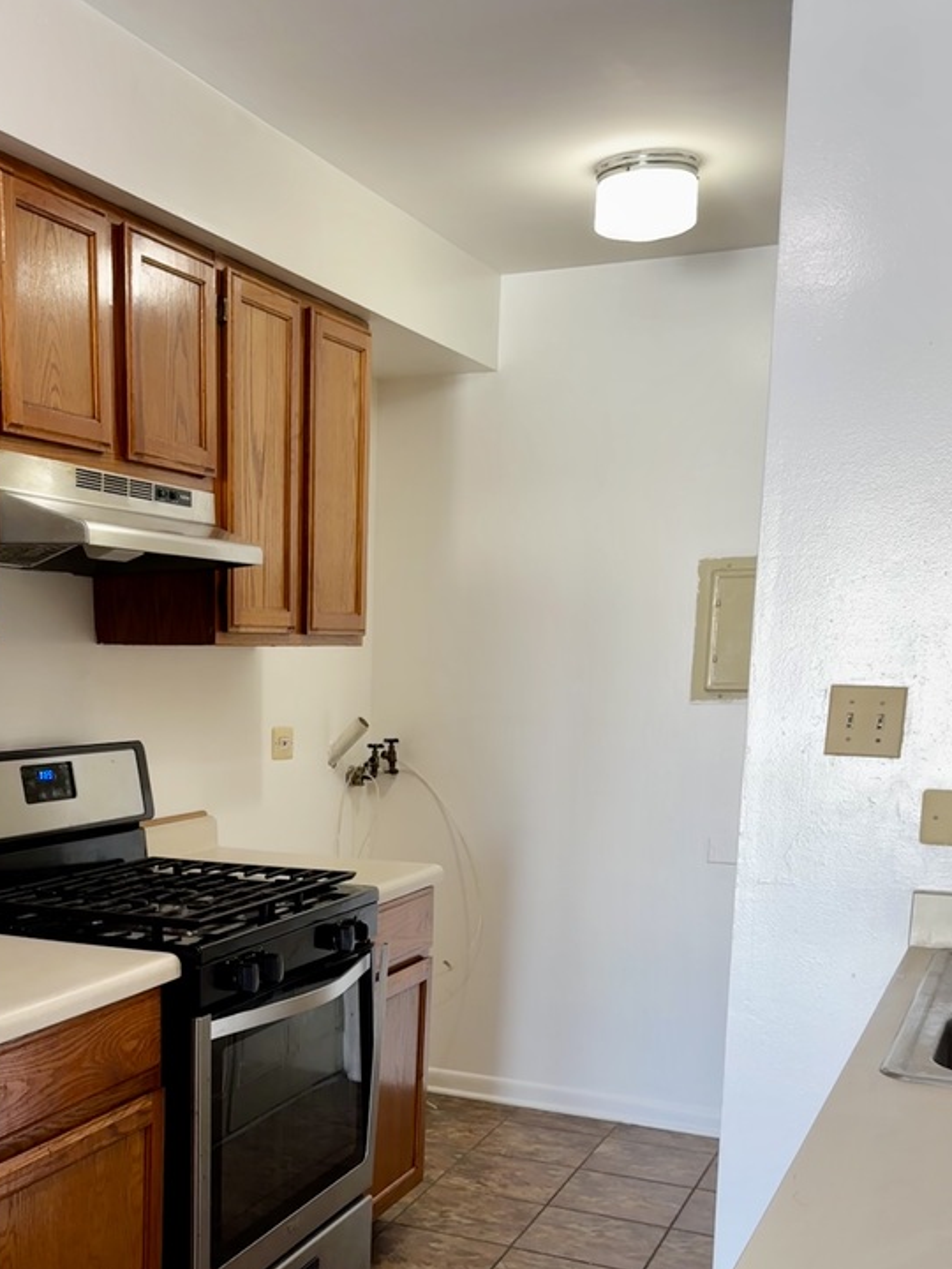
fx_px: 1320
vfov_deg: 49.5
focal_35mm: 36
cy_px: 936
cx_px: 240
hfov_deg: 38.6
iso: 200
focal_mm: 6.76
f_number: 1.78
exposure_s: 1/120
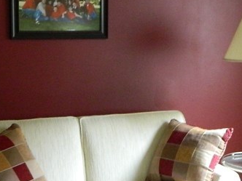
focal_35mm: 77
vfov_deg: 19.1
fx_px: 538
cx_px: 94
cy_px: 113
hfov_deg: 25.3
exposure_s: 1/13
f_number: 3.1
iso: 400
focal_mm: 4.5
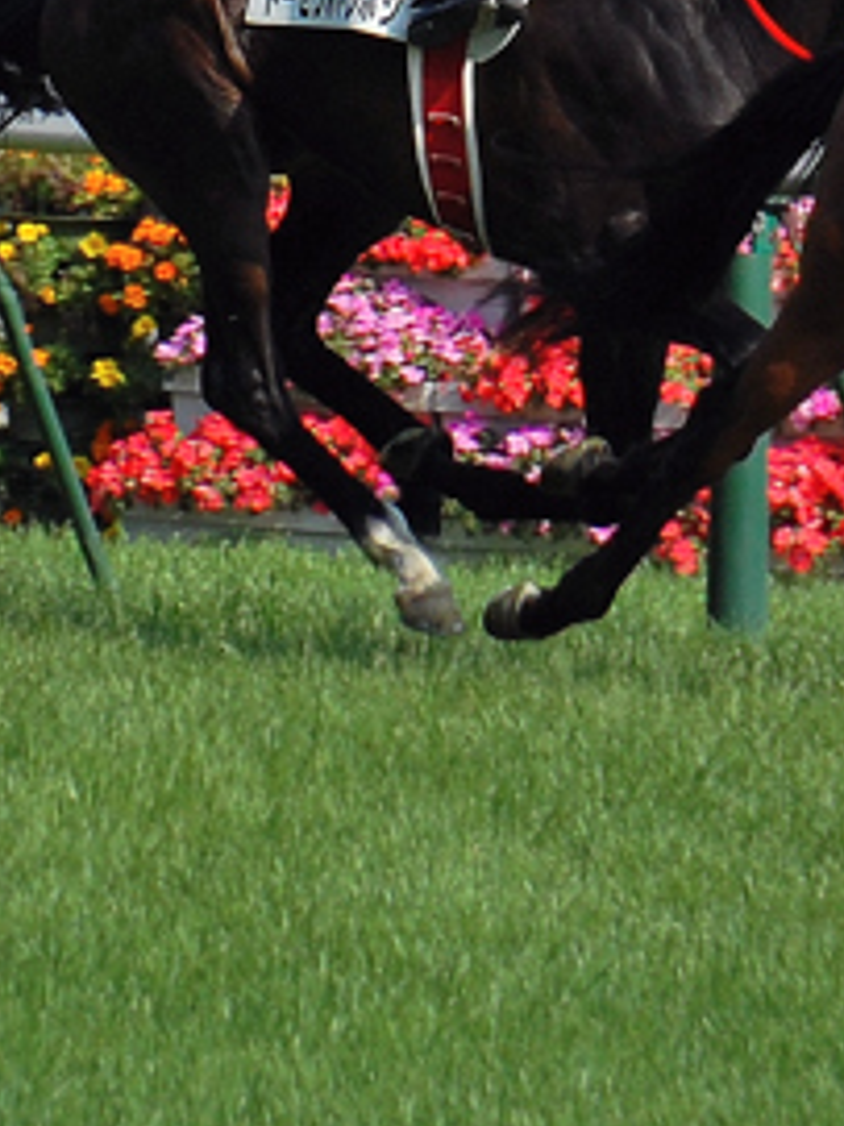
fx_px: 47761
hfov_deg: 1.0
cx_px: 0
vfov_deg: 1.4
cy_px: -141
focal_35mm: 1468
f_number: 6.3
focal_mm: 270
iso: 360
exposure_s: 1/1250
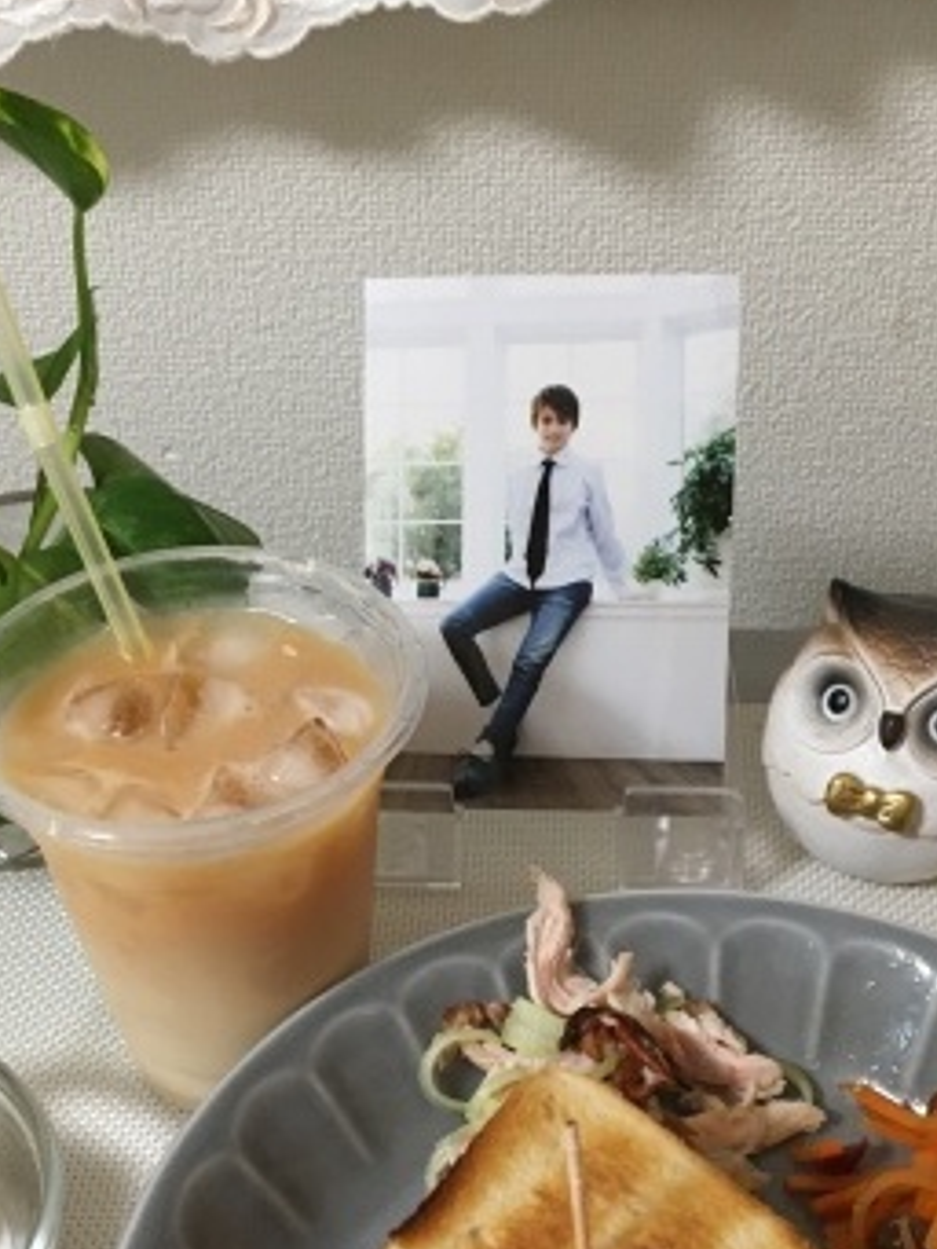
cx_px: 447
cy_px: 839
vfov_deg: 37.1
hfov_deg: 28.6
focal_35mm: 51
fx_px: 1840
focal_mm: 4.15
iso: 160
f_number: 2.2
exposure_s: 1/30
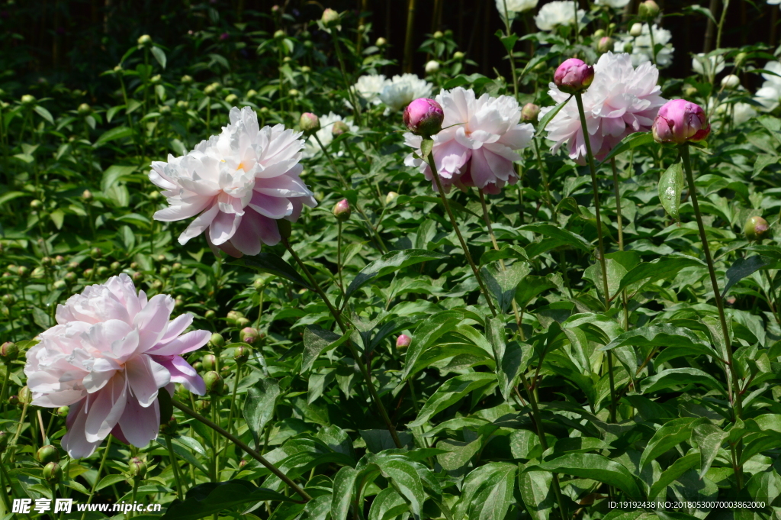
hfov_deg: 19.5
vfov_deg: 13.0
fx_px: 2276
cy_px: 260
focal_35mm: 105
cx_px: 390
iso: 360
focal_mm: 70
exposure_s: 1/250
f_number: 20
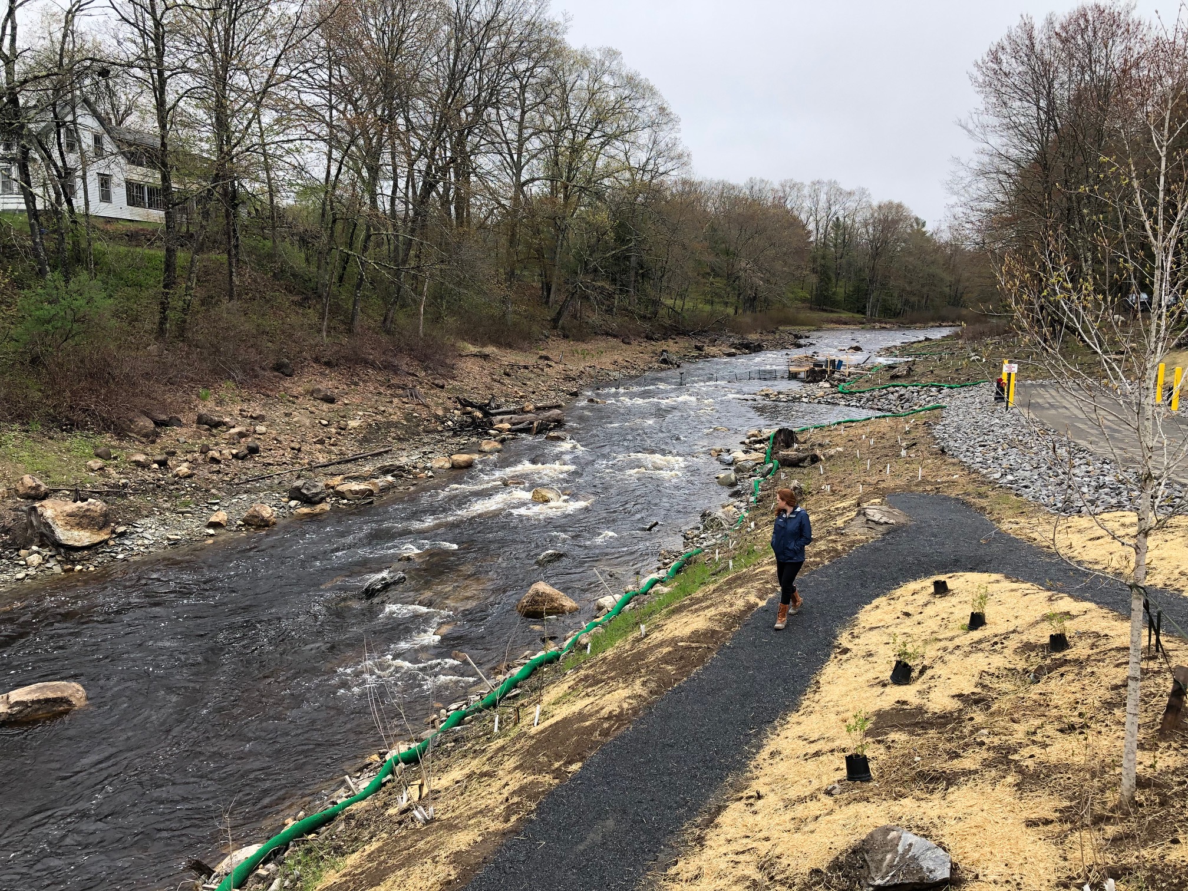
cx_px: 594
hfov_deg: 63.4
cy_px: 446
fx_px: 961
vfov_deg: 49.7
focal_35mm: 28
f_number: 1.8
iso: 20
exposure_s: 1/578
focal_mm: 3.99
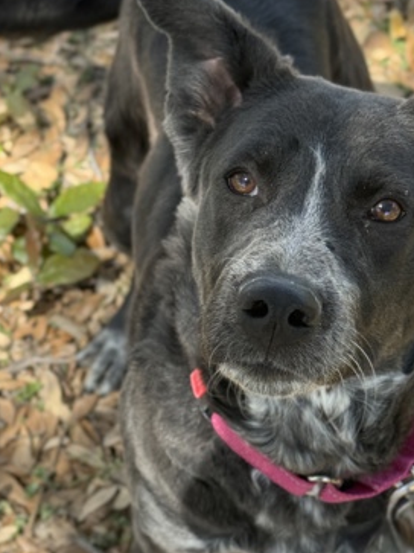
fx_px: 1181
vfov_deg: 26.3
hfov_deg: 19.8
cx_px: 303
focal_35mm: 74
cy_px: 306
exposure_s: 1/553
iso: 64
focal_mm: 6.76
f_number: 1.78
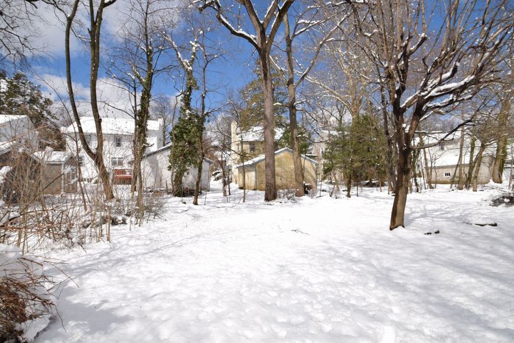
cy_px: 172
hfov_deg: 95.0
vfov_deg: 72.1
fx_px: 236
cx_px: 257
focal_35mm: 16
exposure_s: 1/200
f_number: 14
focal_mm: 11
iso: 100
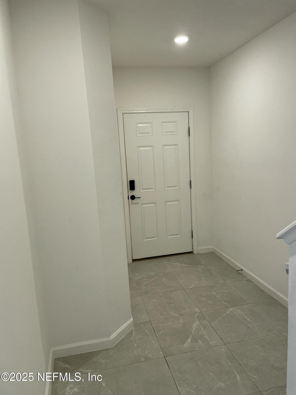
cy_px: 198
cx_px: 148
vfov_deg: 67.3
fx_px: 296
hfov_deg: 53.1
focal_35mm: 26
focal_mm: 4.2
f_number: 1.6
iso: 100
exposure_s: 1/120
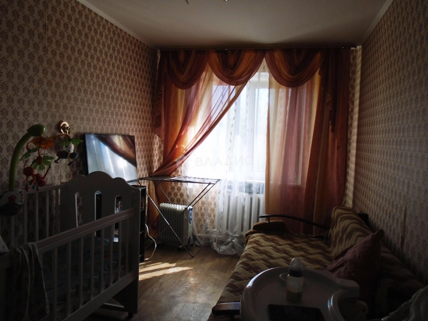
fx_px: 322
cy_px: 160
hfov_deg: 67.3
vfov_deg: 53.1
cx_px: 214
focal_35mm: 26
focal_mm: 4.6
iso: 100
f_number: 3.2
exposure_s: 1/200
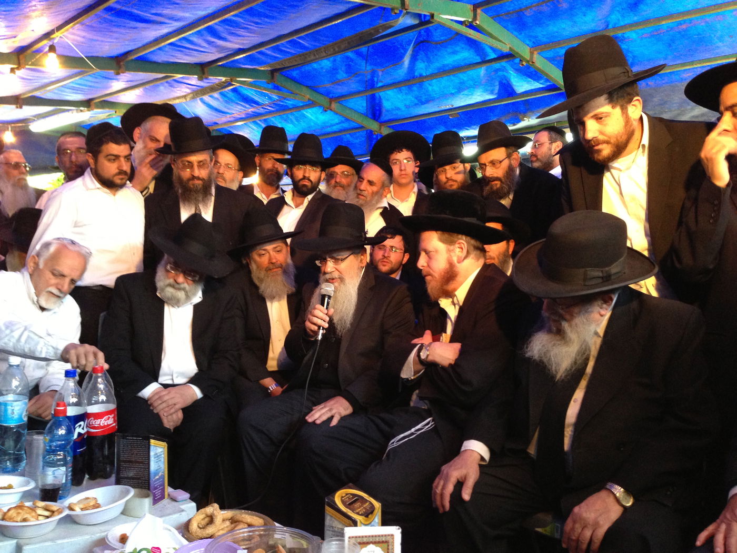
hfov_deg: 55.4
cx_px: 368
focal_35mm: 33
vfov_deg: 42.9
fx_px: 703
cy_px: 276
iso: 250
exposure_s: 1/20
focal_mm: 4.13
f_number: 2.4
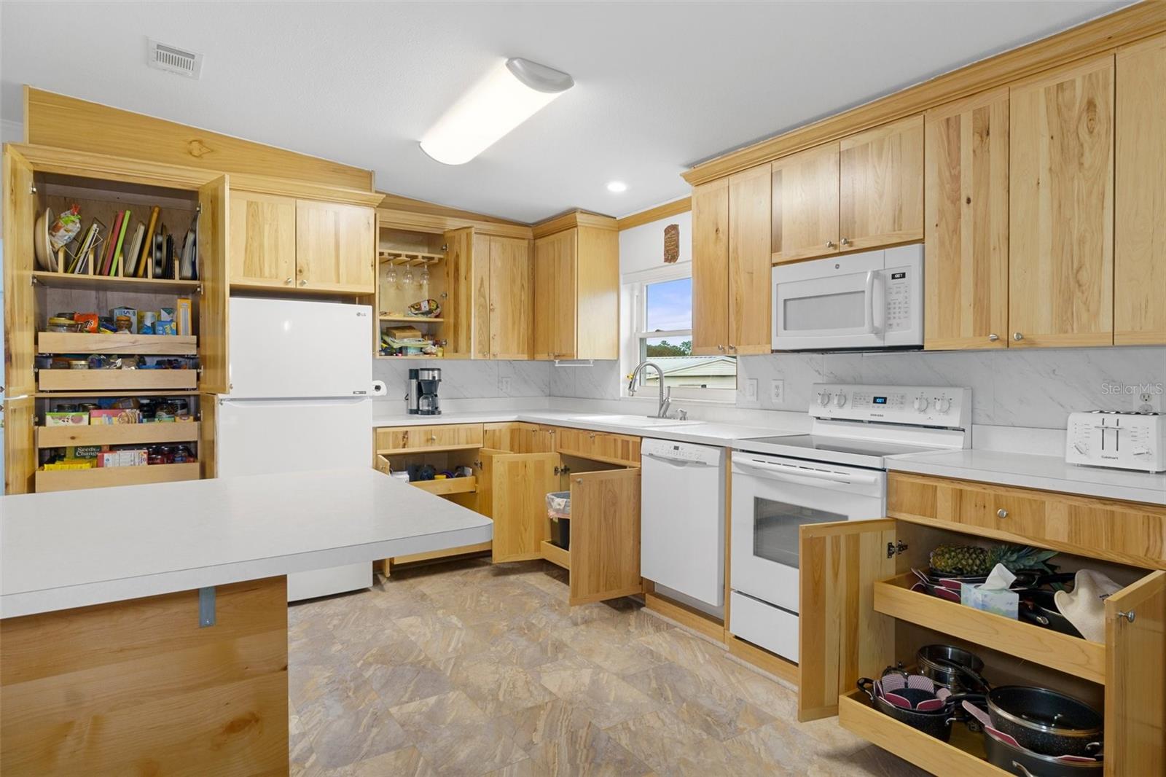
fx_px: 680
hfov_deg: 81.2
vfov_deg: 59.5
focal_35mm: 21
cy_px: 388
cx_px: 583
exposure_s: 1/6
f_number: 8
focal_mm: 14
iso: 640
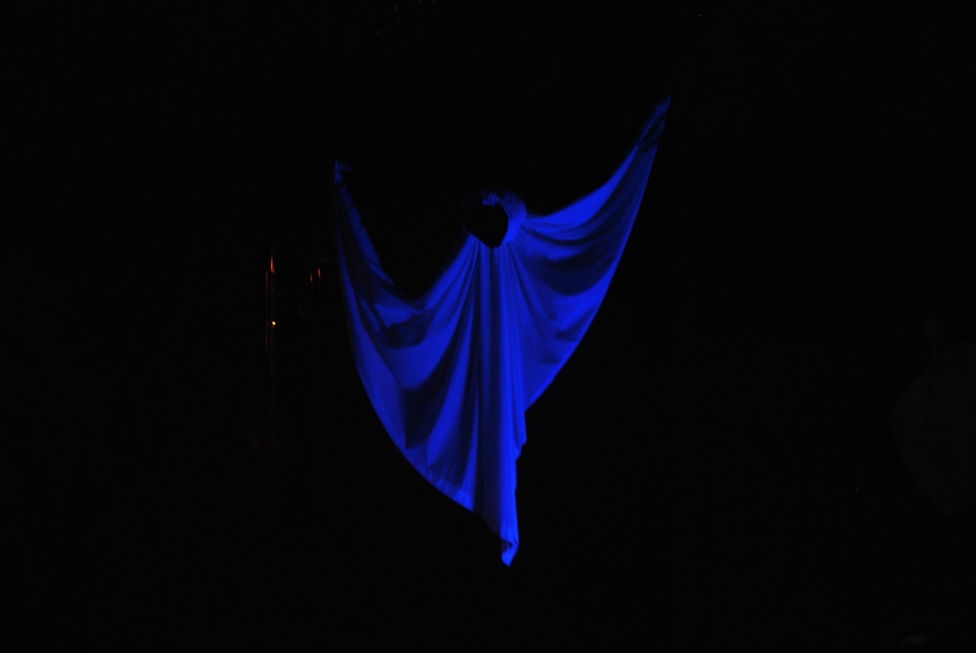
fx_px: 1221
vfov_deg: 29.9
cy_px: 326
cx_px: 488
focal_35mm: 45
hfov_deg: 43.6
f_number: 4.8
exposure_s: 1/1.3
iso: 200
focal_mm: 30
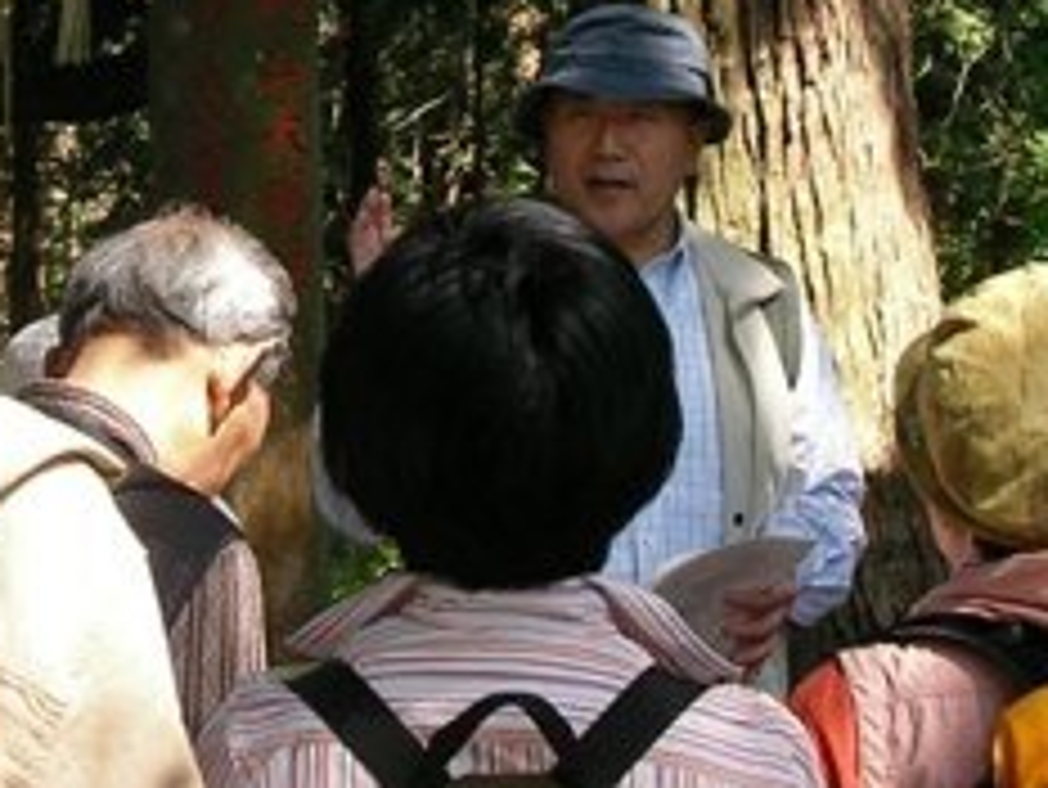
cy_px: -65
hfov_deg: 15.2
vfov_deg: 11.3
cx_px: 220
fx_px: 3907
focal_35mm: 129
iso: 50
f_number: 3.6
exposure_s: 1/75.1
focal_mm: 7.3
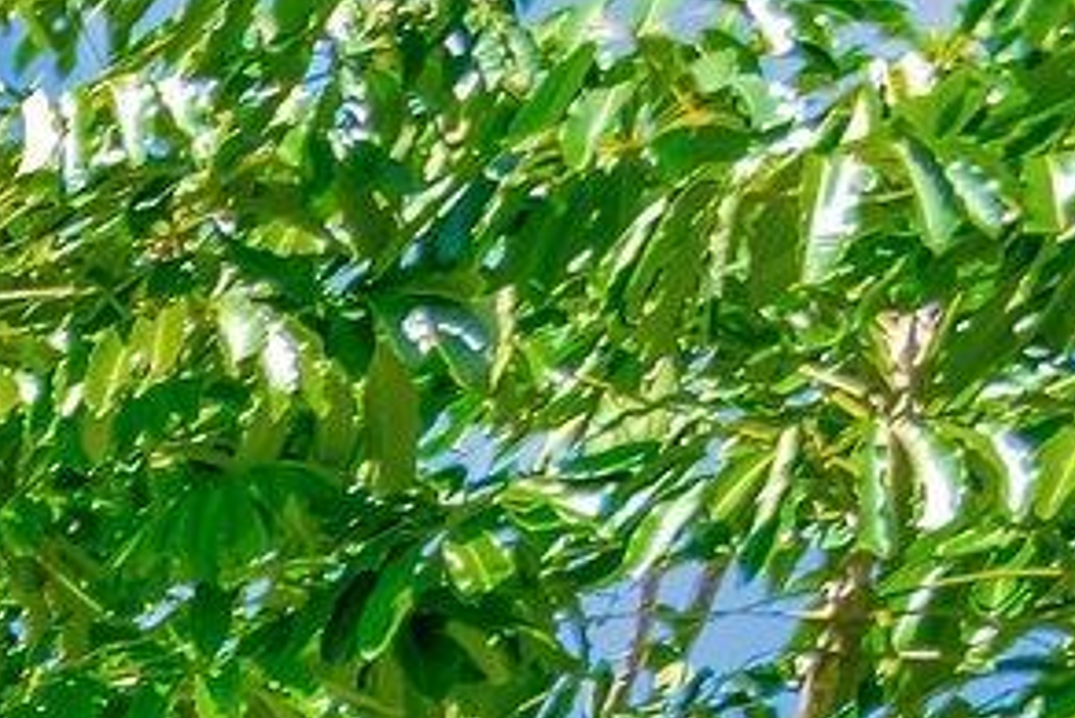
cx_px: -2640
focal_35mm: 105
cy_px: 2496
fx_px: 3137
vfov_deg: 9.0
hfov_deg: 9.7
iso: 640
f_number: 8
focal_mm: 10
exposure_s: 1/400
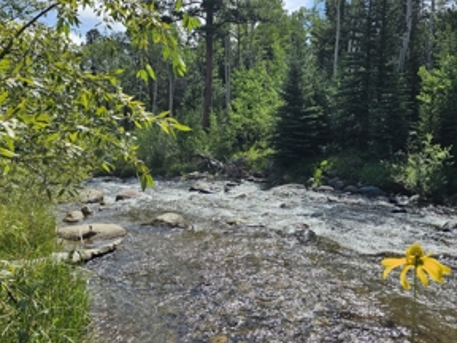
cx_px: 249
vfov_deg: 44.1
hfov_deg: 56.7
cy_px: 152
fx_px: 422
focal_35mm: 32
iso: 20
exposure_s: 1/1087
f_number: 1.7
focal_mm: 6.3
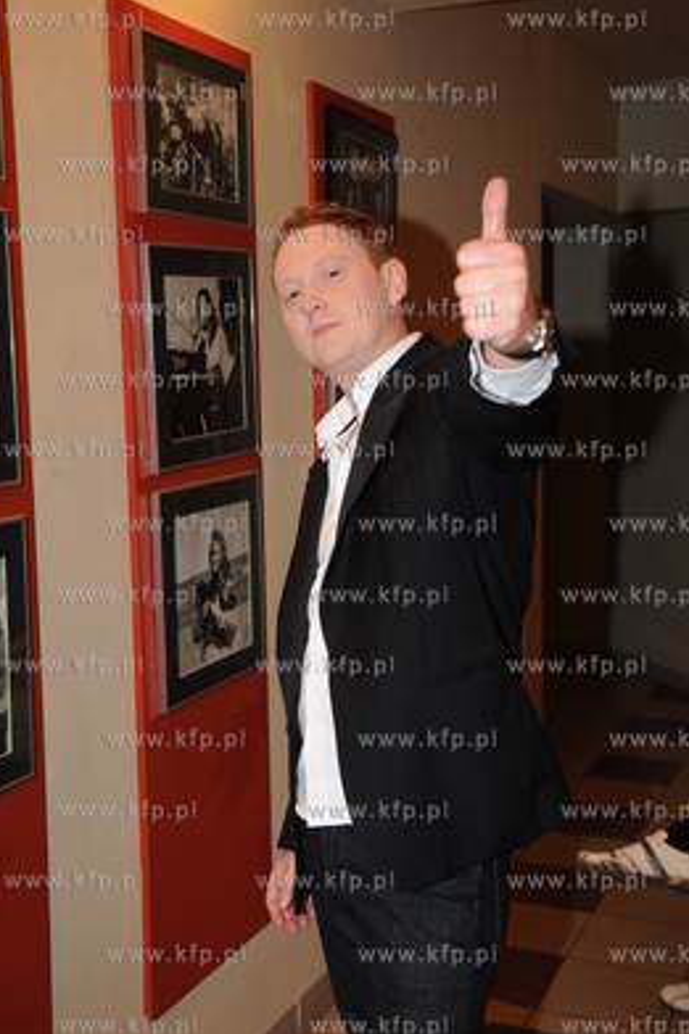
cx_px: 343
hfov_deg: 27.5
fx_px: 1408
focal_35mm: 49
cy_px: 520
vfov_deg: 40.4
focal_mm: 48
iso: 800
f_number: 5.6
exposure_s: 1/60
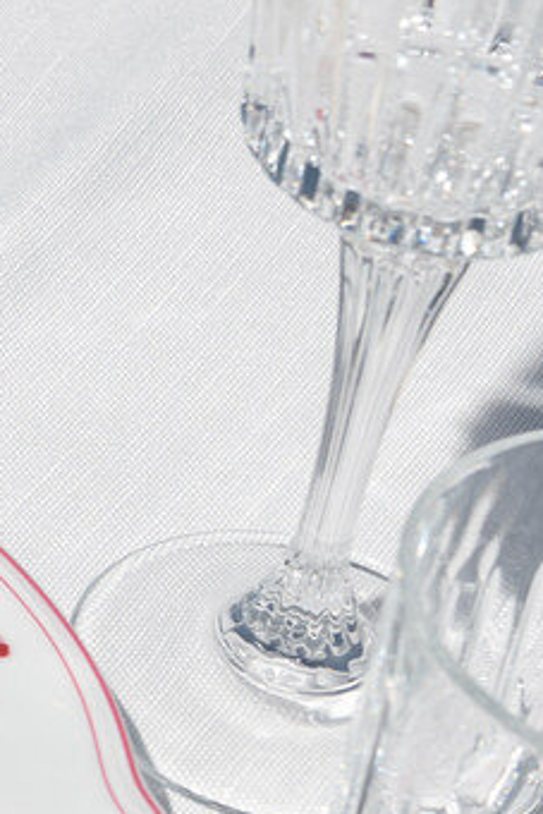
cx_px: -770
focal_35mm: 196
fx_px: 4430
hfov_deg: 6.6
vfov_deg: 10.5
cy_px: 409
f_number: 6.3
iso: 125
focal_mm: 37
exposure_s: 1/250
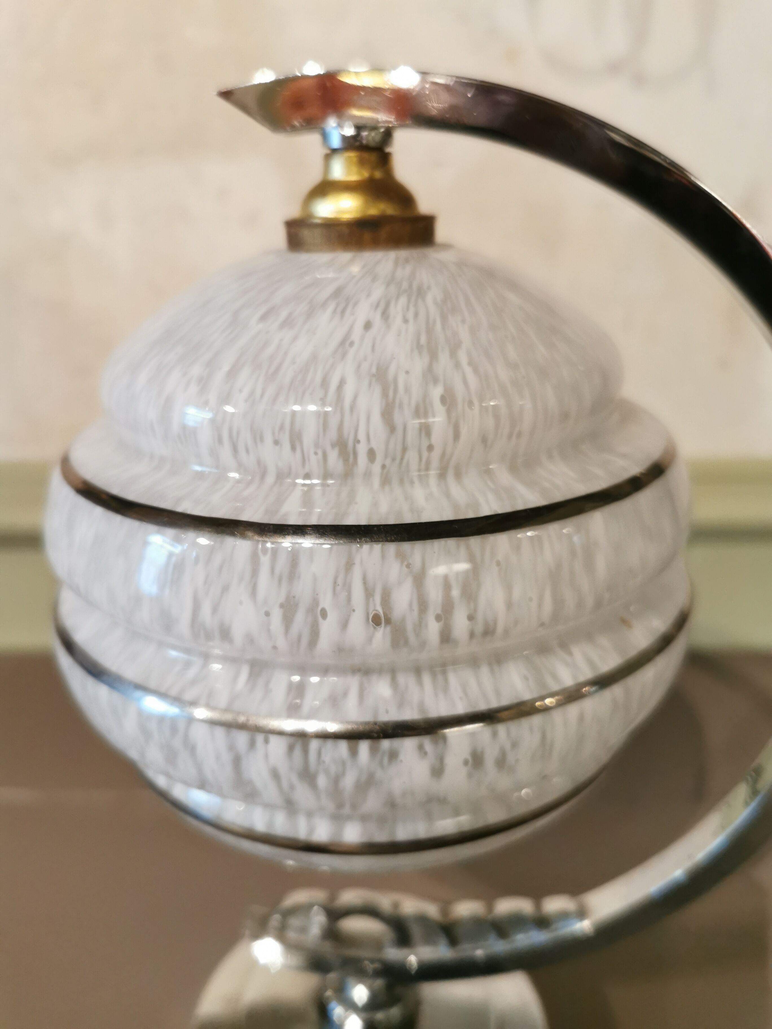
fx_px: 803
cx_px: 386
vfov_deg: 65.3
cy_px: 514
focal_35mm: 27
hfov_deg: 51.4
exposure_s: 1/50
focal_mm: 5.56
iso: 250
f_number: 1.6
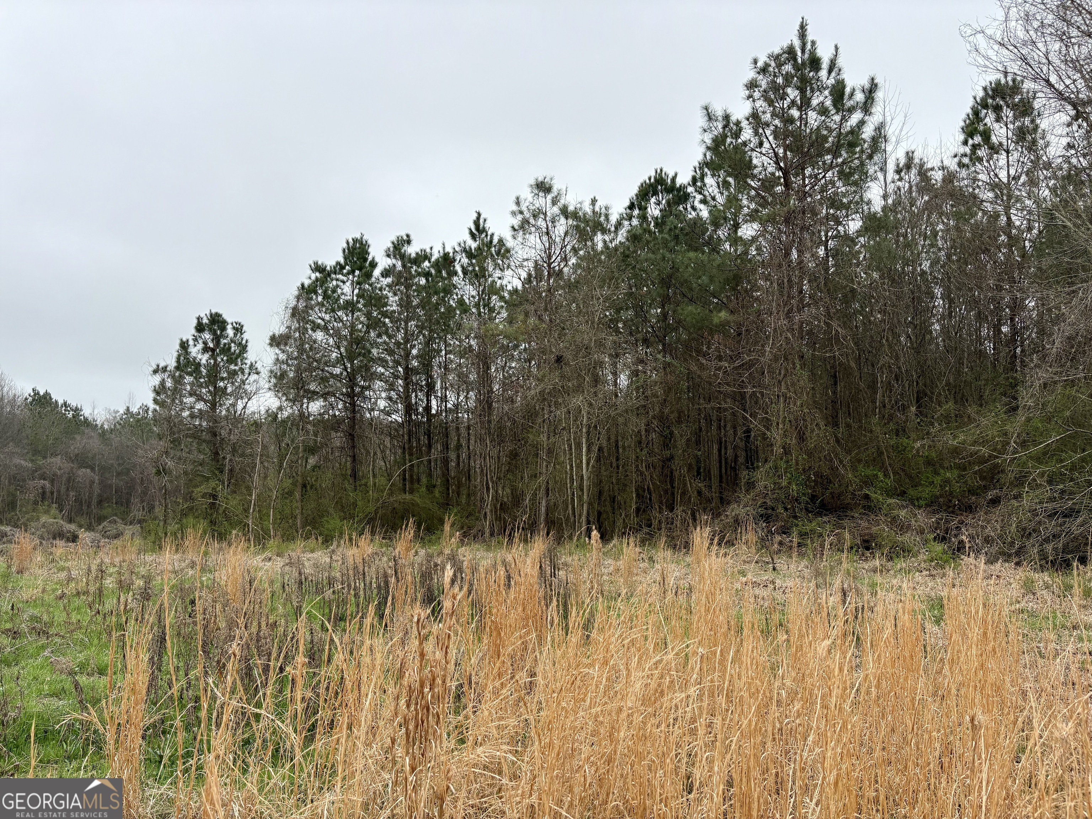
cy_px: 410
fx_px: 820
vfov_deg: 53.1
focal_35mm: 26
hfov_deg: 67.3
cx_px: 546
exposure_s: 1/1848
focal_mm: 5.96
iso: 50
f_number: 1.6
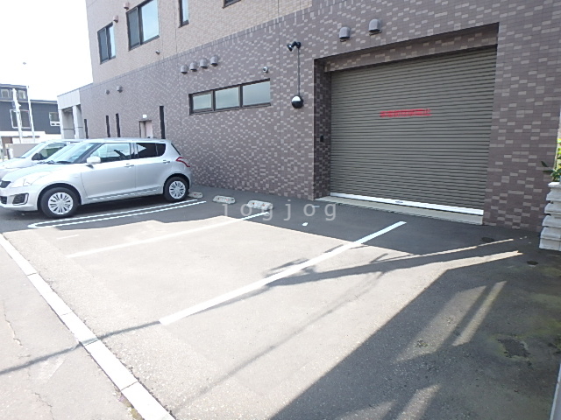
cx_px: 280
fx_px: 340
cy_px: 210
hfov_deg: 79.0
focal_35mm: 21
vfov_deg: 63.4
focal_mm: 3.7
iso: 125
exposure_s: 1/200
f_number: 3.5
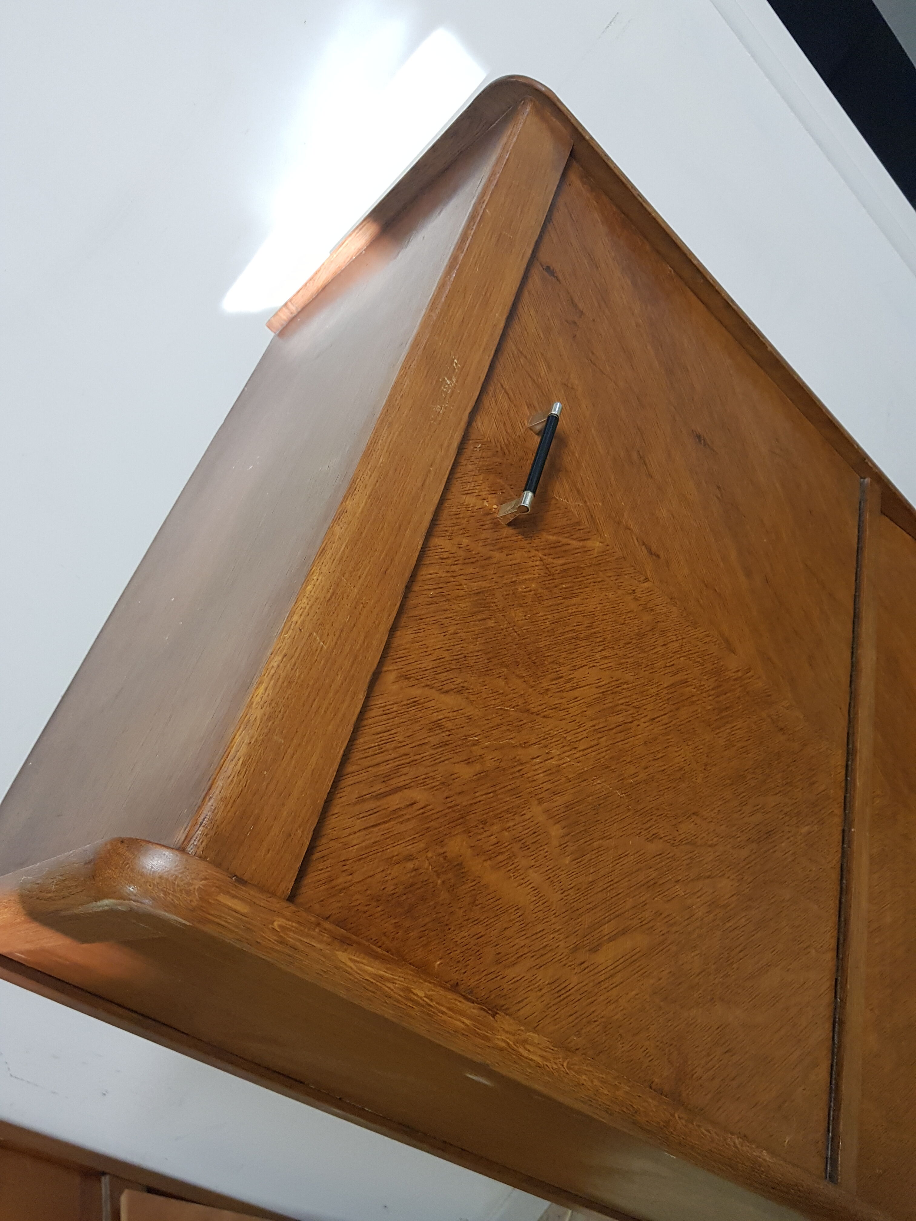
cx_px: 458
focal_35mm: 26
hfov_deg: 53.1
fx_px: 917
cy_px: 610
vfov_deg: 67.3
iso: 200
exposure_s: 1/50
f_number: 1.7
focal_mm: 4.3
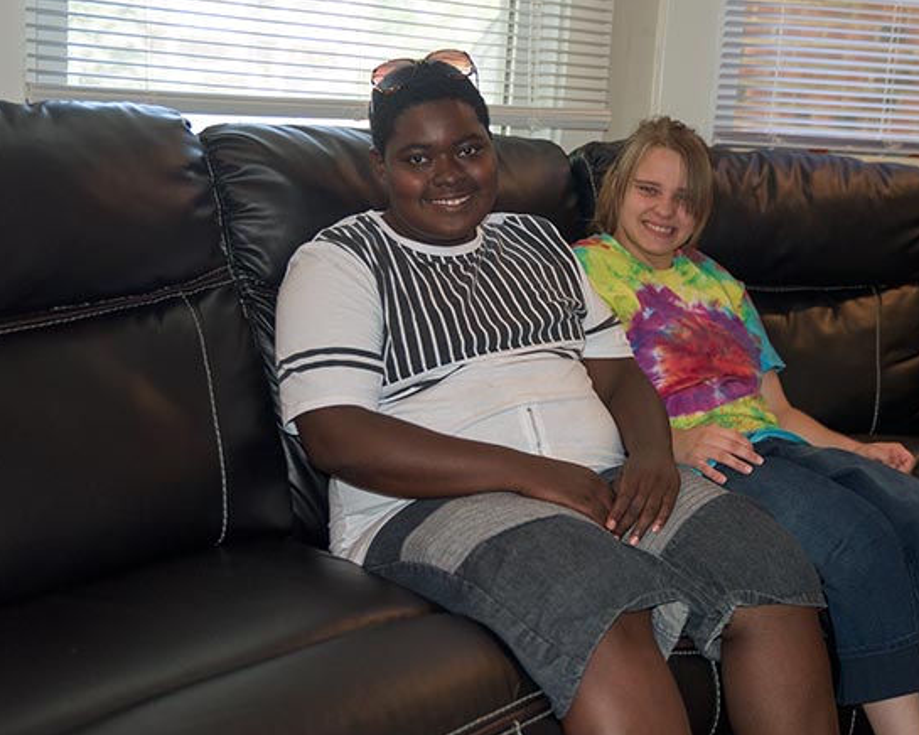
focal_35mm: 45
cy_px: 364
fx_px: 1224
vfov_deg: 33.4
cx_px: 576
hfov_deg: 40.9
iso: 640
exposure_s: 1/250
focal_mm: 36
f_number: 2.8
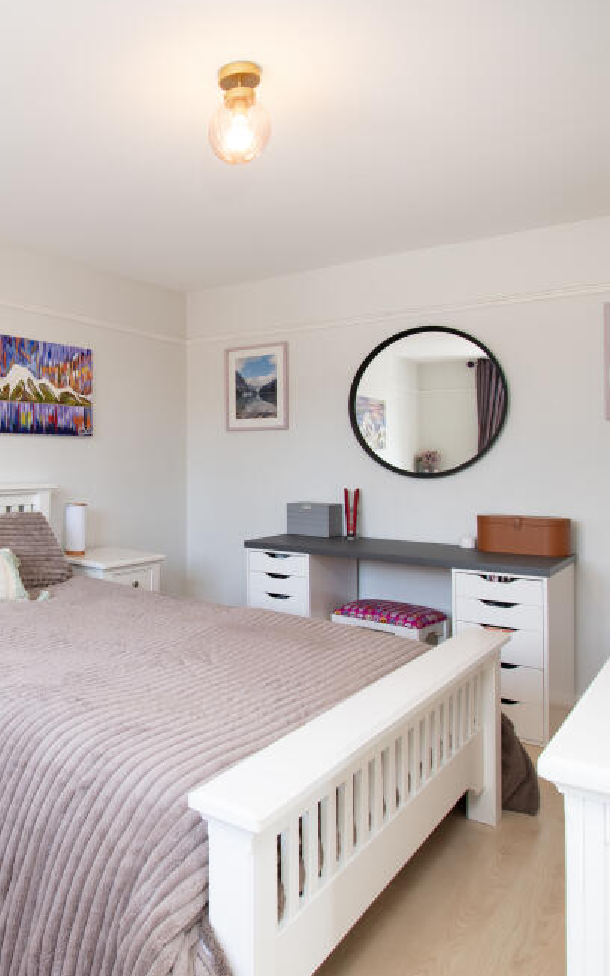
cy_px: 479
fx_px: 638
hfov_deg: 47.4
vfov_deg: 74.8
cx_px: 96
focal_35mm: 24
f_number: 8
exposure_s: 1/15
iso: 320
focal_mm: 10
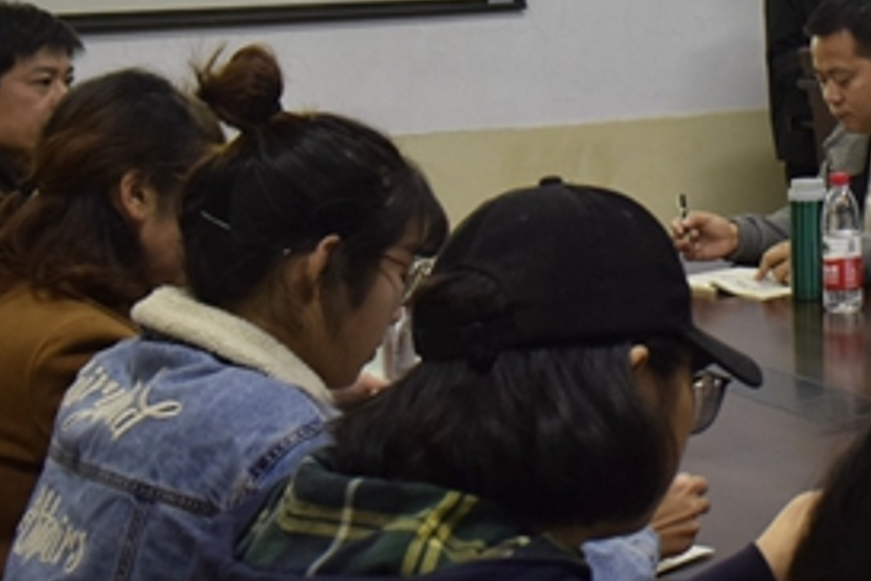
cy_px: -27
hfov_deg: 24.0
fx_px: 1911
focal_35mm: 79
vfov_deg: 16.8
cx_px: 954
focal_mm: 18
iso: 720
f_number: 5
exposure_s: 1/30
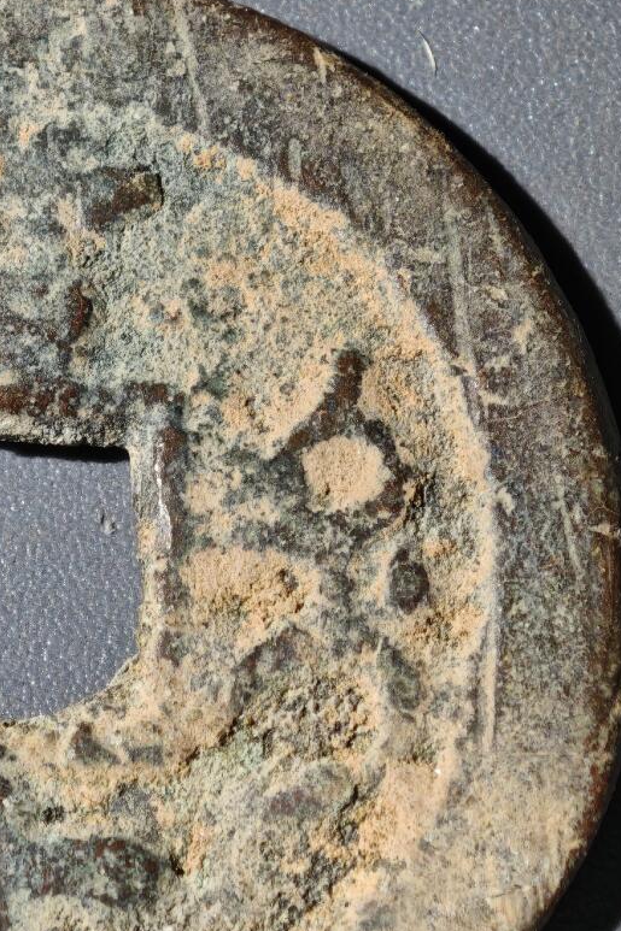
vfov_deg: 8.8
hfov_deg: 5.8
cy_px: 536
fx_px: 6083
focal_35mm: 235
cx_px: 90
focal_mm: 9
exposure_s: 1/100
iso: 160
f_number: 2
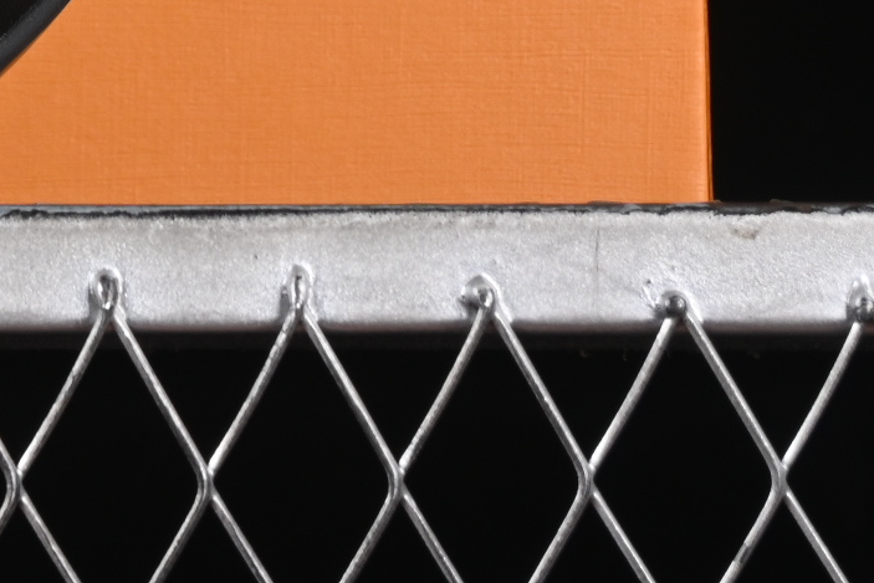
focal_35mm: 297
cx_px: -614
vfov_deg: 4.6
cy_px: -520
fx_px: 7212
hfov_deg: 6.8
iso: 160
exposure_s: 1/60
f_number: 6.3
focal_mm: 50
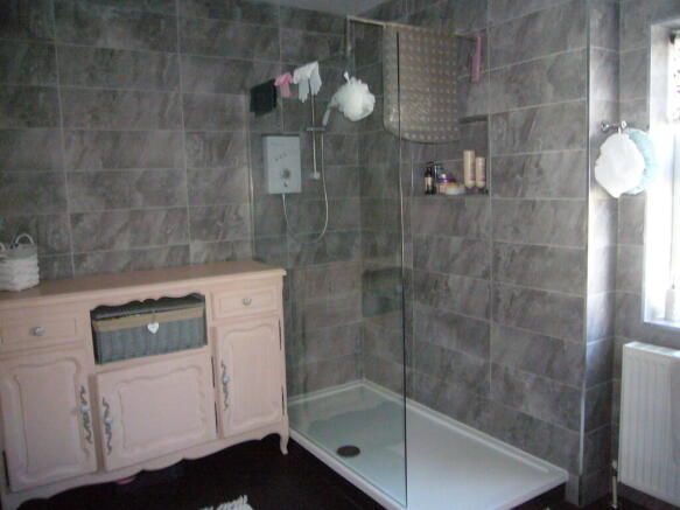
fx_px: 550
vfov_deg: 49.7
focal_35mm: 28
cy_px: 255
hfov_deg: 63.5
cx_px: 340
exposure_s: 1/30
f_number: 2.8
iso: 400
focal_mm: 4.6
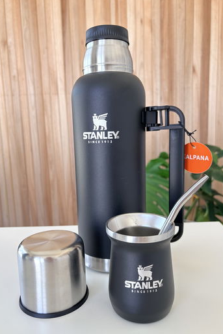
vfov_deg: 65.5
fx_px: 260
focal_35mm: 28
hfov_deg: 46.4
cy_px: 170
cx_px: 112
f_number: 1.6
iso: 125
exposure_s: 1/65
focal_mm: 5.96
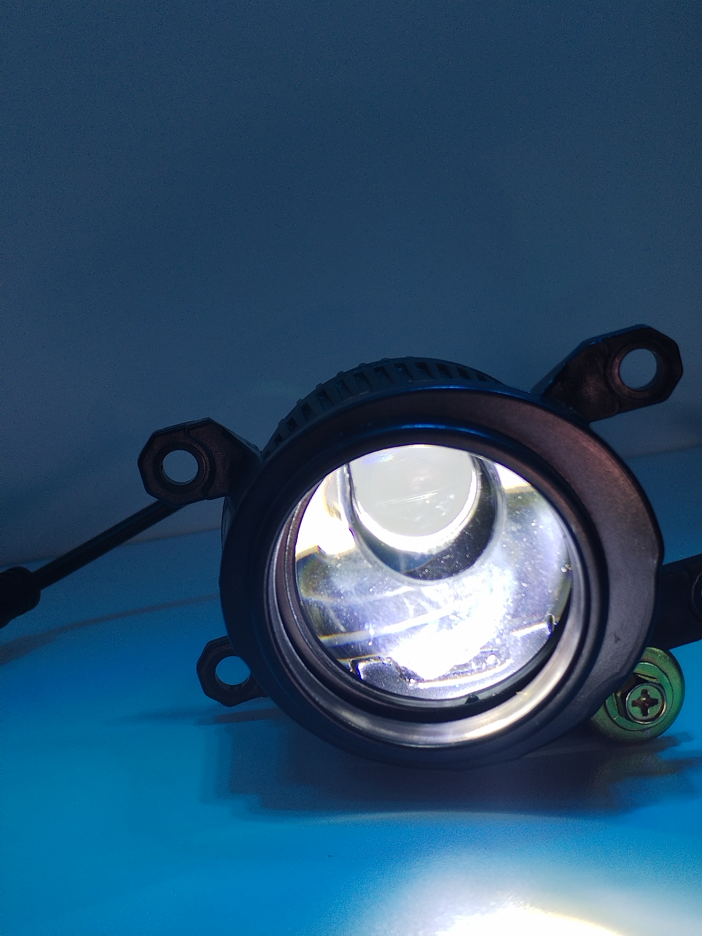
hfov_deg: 28.6
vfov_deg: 37.5
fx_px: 1379
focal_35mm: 51
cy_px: 468
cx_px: 351
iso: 100
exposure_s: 1/753
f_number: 1.8
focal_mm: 4.75
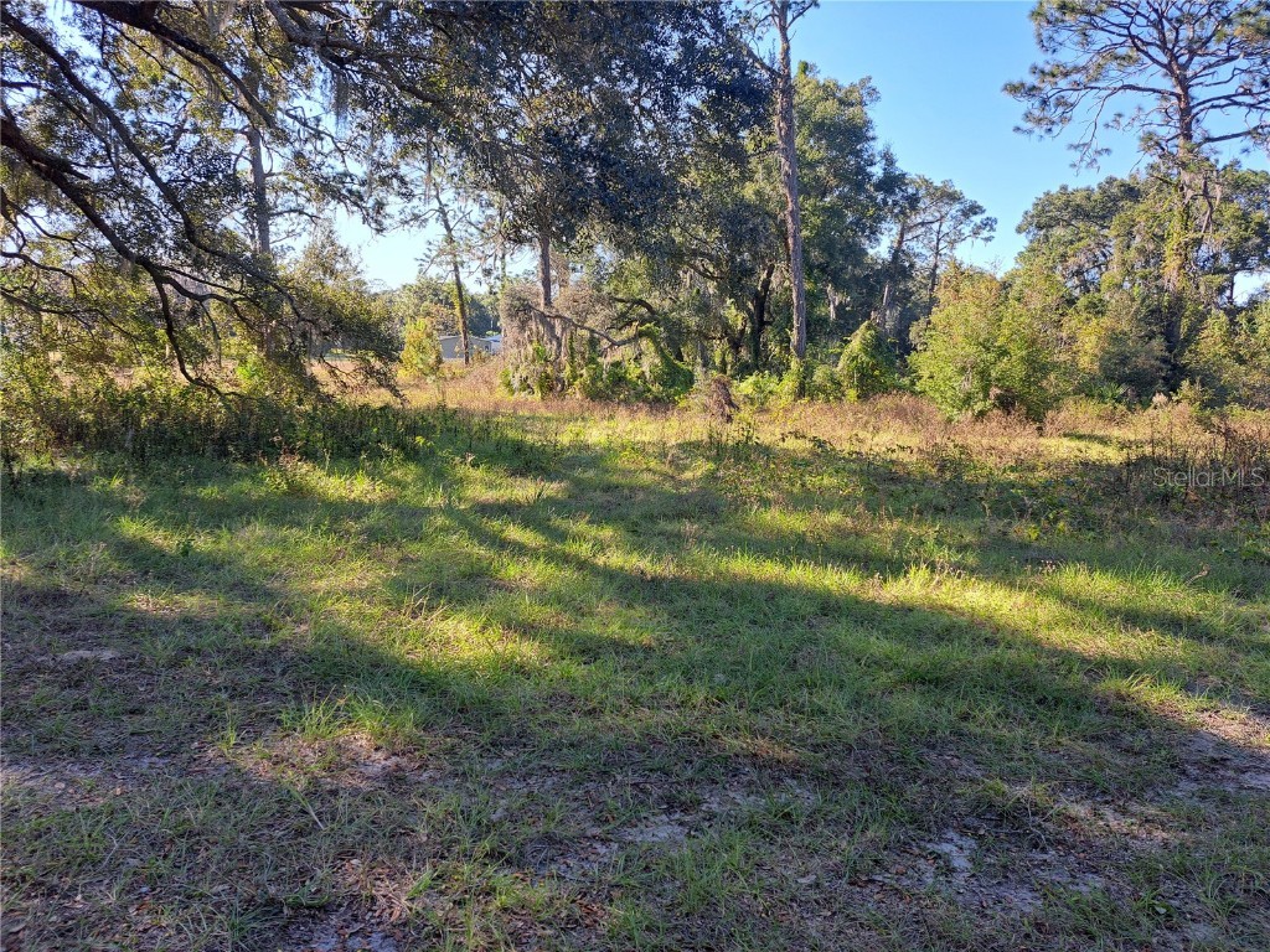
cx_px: 635
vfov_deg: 56.8
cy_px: 476
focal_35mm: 24
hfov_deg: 71.6
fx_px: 881
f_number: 1.8
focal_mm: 5.23
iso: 50
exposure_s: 1/343
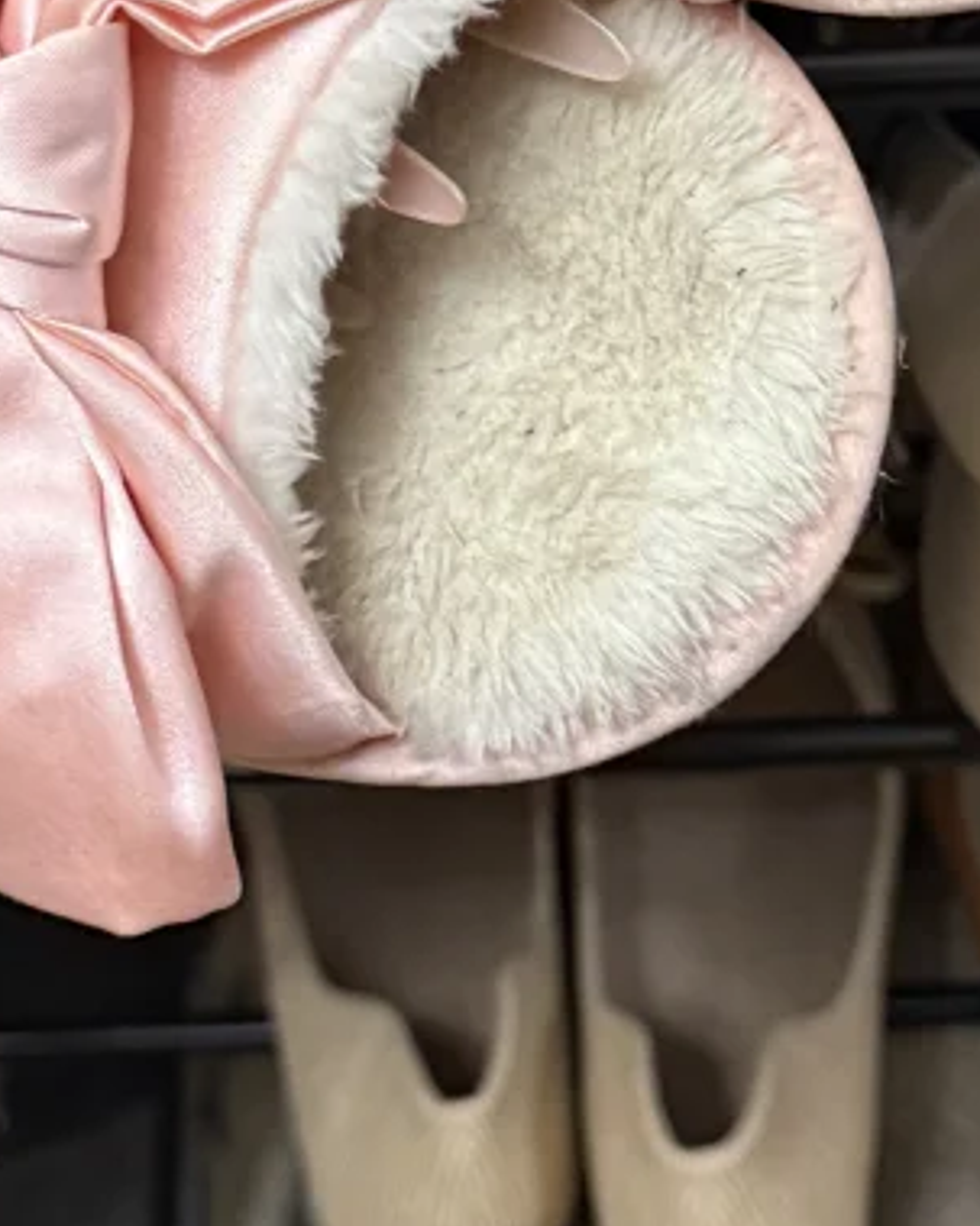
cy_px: 340
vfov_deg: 21.4
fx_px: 3228
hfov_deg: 17.2
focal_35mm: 89
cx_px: 663
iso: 320
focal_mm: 6.76
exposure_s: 1/50
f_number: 1.78
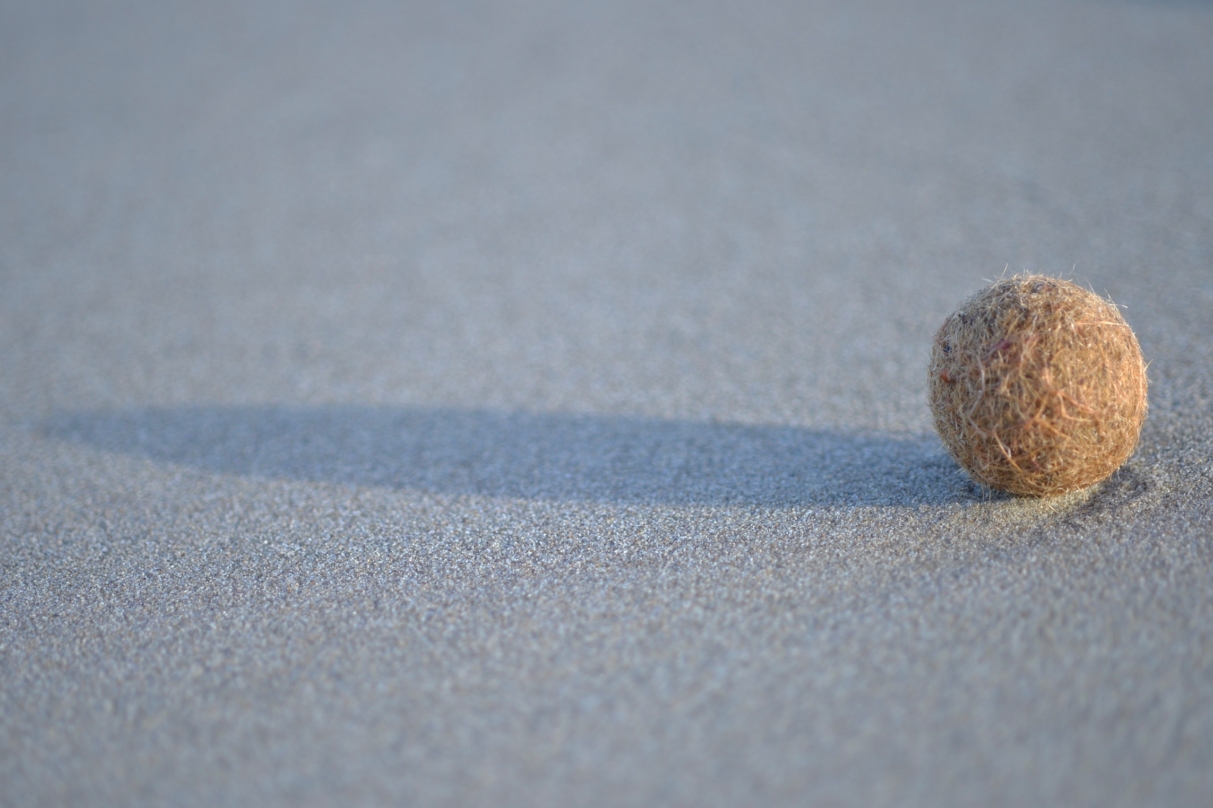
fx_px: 3571
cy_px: 405
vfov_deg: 12.9
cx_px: 607
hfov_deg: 19.3
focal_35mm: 106
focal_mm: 105
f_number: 3
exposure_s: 1/125
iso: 50
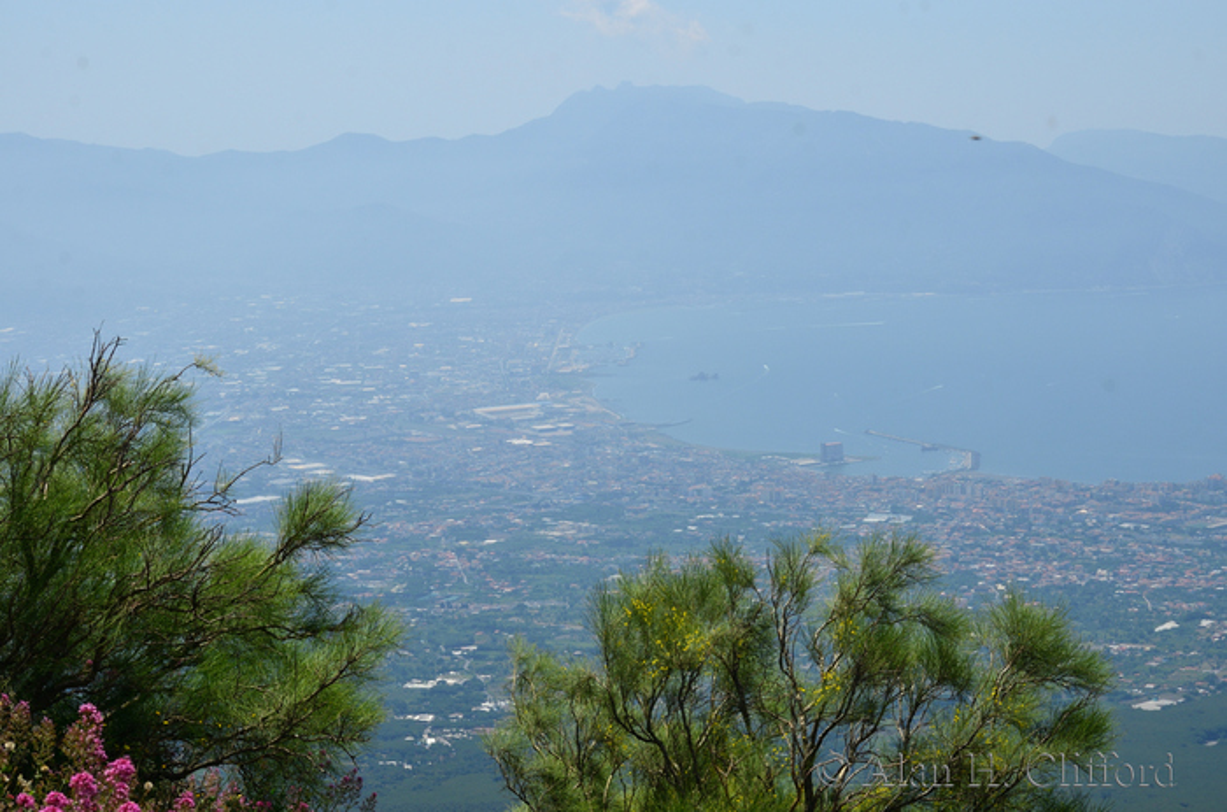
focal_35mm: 66
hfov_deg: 30.6
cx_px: 614
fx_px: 2244
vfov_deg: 20.5
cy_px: 406
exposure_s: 1/320
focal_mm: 44
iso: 100
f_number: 11
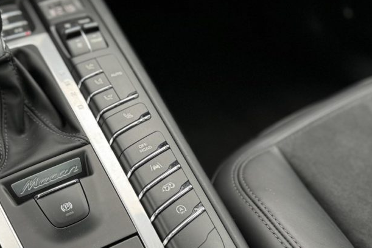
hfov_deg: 39.1
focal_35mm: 49
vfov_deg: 27.4
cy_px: 170
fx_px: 507
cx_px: 86
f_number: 1.78
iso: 80
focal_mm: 6.76
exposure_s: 1/121
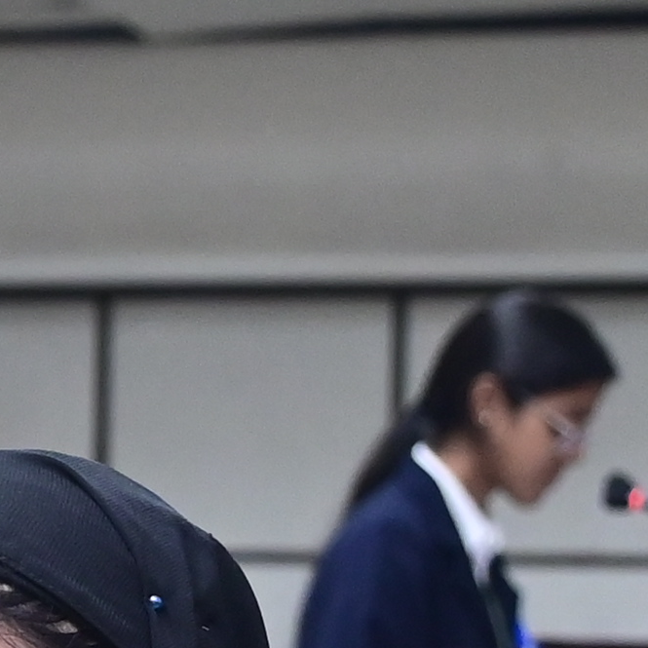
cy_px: 1072
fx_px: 6057
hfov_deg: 5.7
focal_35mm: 286
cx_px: -1316
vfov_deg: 6.0
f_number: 4
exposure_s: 1/125
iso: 2000
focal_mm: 37
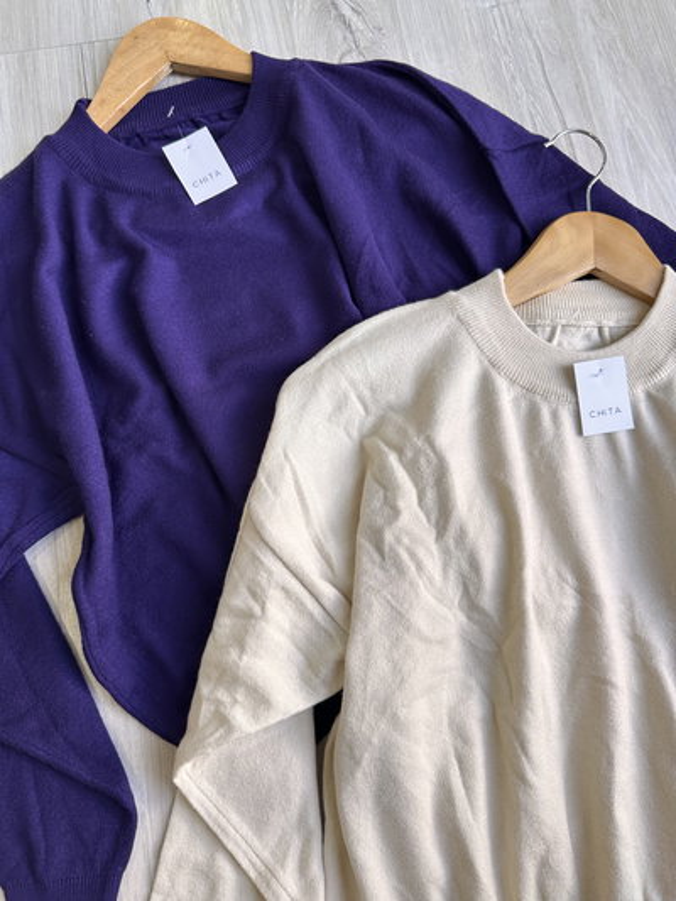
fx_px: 625
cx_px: 338
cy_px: 450
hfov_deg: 56.8
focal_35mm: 24
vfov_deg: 71.6
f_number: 1.78
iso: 125
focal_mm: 6.86
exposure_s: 1/121
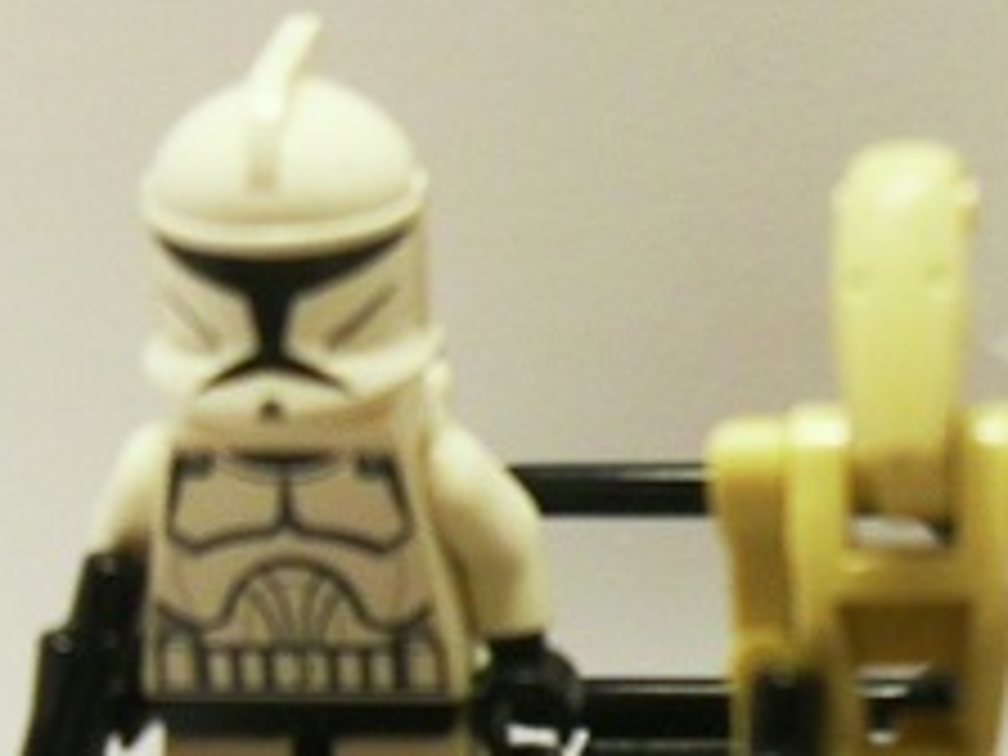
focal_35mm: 100
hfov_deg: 18.6
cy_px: 765
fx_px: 2912
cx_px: 1202
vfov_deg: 14.5
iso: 160
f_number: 3.2
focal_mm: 6.3
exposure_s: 1/30
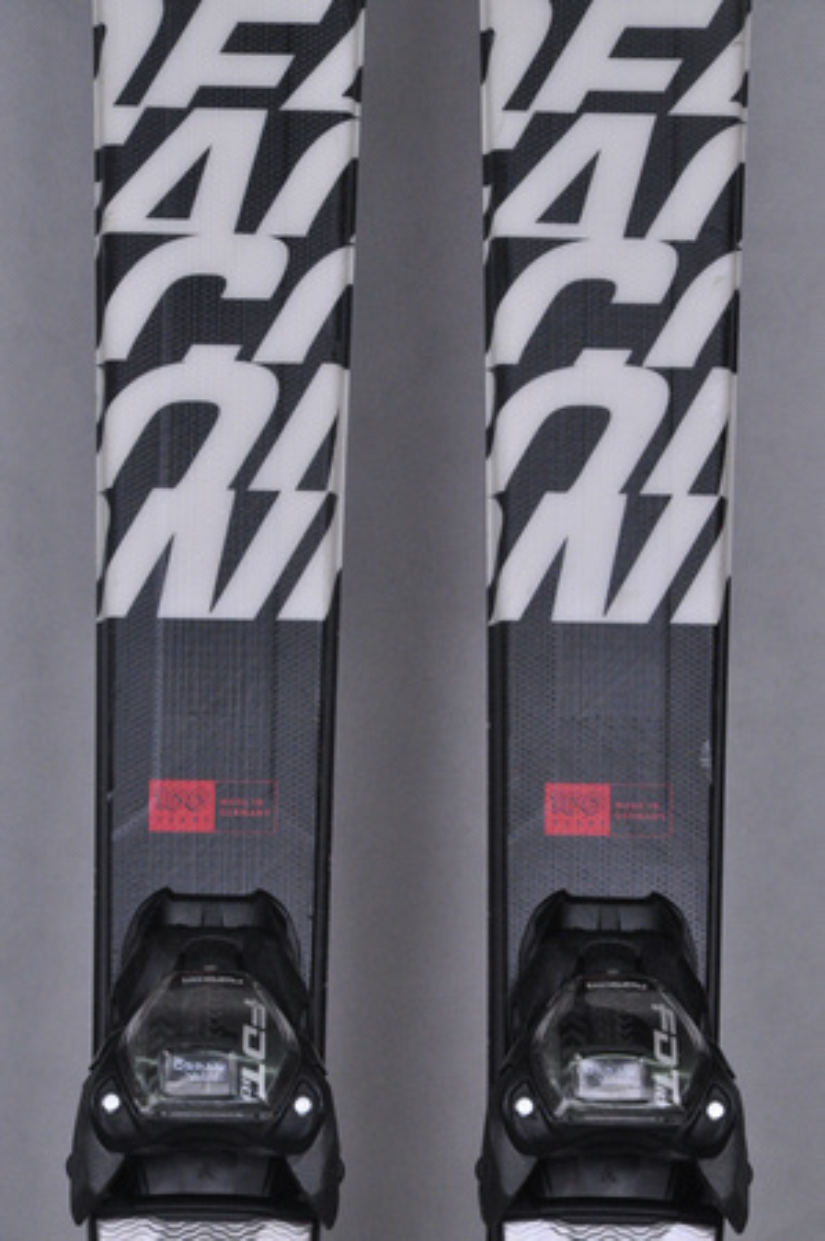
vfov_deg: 13.1
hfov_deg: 8.7
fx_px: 5426
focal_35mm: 158
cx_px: 412
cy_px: 620
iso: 3200
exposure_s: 1/125
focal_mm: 105
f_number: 11
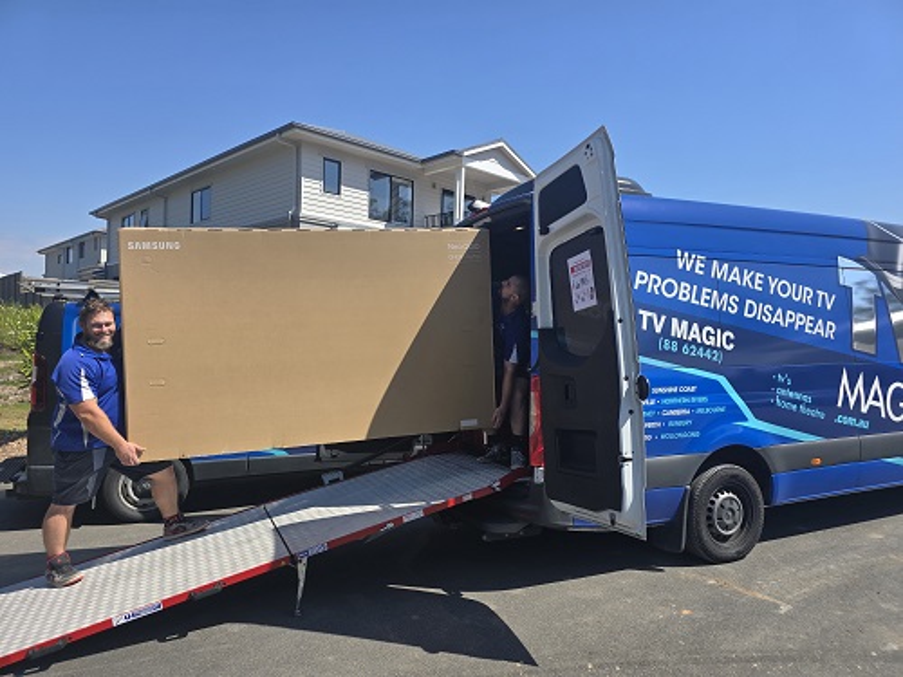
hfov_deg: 73.9
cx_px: 452
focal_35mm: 23
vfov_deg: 58.9
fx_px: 600
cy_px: 338
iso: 12
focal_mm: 6.3
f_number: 1.7
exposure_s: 1/628
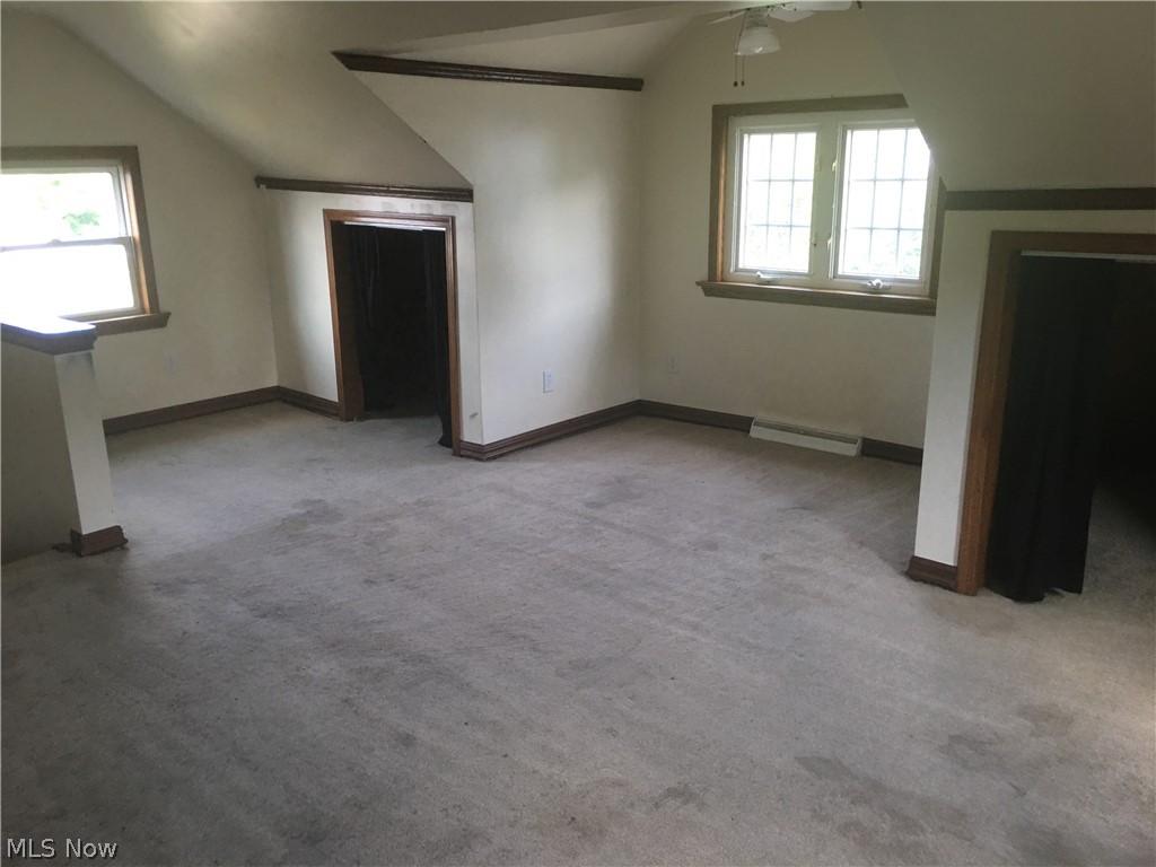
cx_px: 578
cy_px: 434
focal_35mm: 29
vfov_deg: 48.2
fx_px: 968
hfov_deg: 61.7
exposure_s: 1/30
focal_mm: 4.15
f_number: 2.2
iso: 40
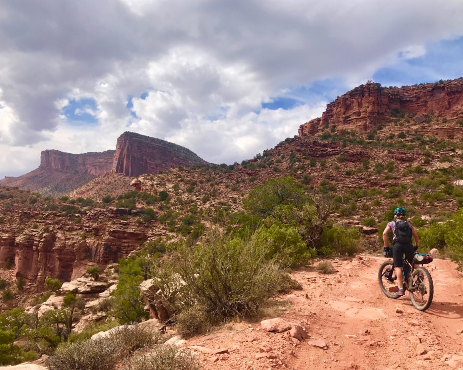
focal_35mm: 30
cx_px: 239
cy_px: 182
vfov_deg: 48.5
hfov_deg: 58.8
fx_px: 411
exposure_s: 1/3300
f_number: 1.8
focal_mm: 3.99
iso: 20
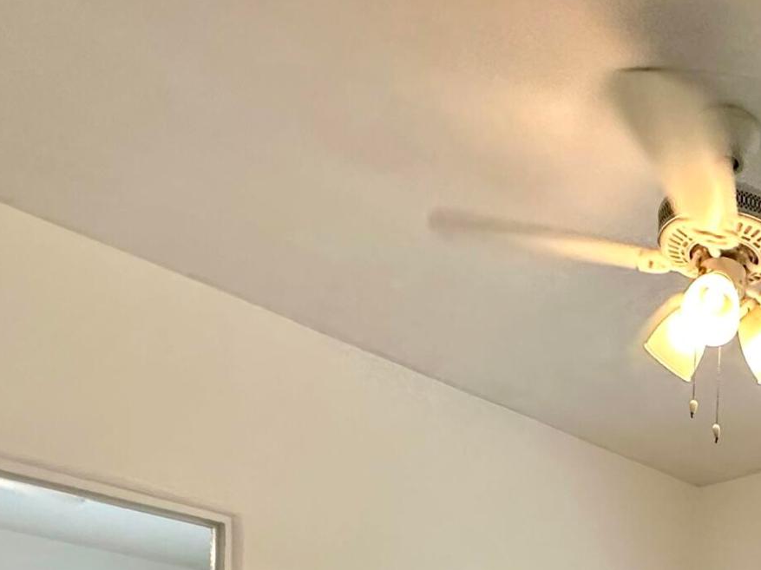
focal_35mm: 46
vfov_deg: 24.3
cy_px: 865
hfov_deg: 35.5
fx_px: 1011
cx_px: 828
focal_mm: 2.22
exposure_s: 1/60
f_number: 2.2
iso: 200
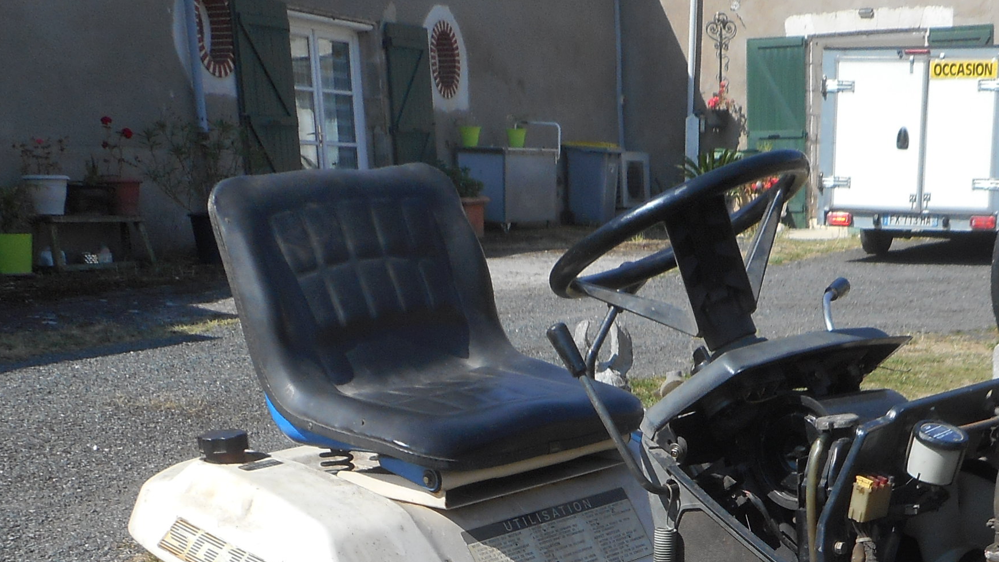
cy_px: 685
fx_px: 1510
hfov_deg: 35.9
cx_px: 731
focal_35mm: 57
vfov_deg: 19.8
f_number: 3.7
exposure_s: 1/640
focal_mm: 4.5
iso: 80
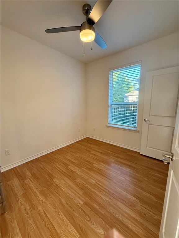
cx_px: 90
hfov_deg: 85.7
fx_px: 97
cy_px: 119
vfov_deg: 102.1
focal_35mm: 14
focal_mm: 2.22
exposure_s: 1/120
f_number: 2.2
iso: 320
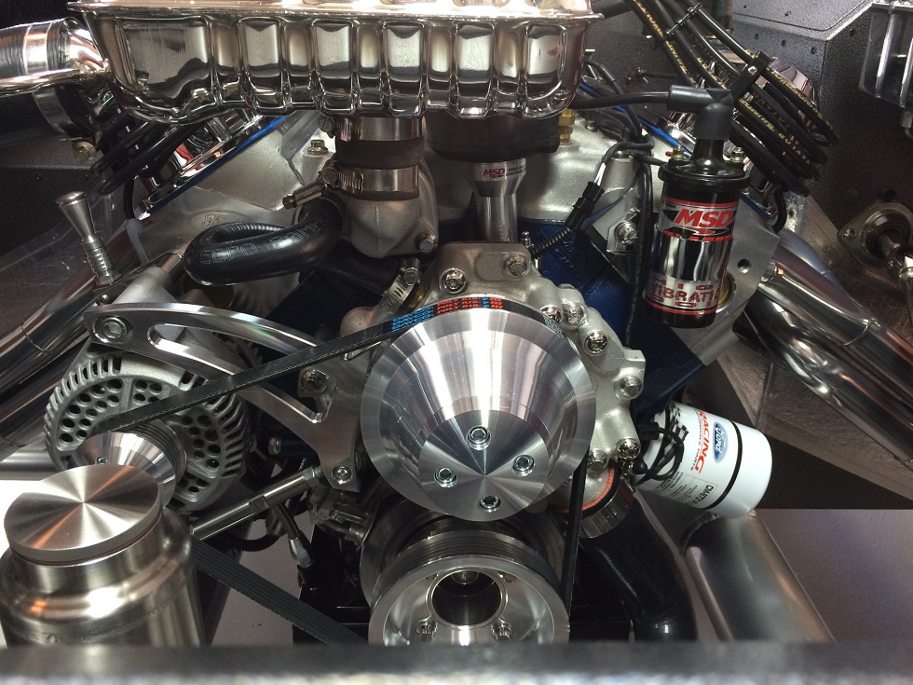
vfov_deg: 48.2
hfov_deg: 61.7
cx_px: 456
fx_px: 765
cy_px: 342
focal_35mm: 29
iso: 100
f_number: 2.2
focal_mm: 4.15
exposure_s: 1/30
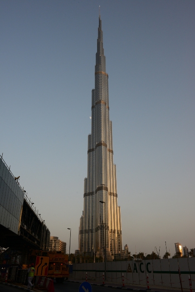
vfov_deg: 60.3
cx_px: 98
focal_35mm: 31
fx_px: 252
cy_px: 146
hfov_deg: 42.4
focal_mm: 31
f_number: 10
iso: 800
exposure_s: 1/400
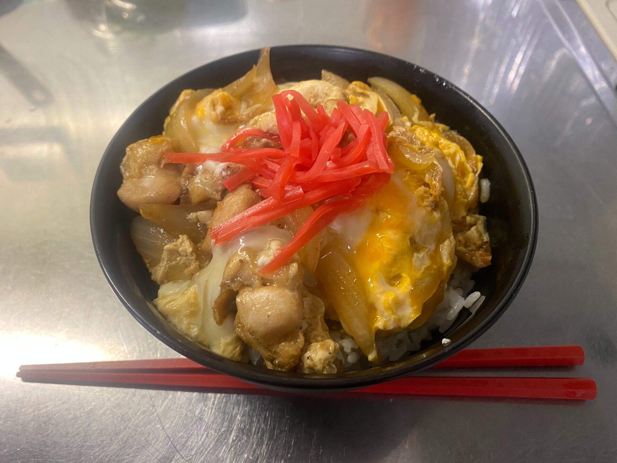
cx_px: 308
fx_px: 463
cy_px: 232
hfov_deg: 67.3
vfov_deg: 53.1
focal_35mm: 26
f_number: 1.8
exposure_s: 1/50
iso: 160
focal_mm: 4.25
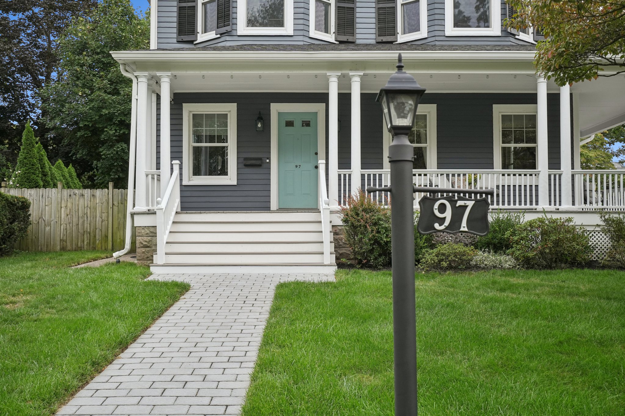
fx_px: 608
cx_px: 312
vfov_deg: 37.8
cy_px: 208
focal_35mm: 35
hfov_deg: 54.4
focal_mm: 35
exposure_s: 1/250
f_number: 8
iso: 400
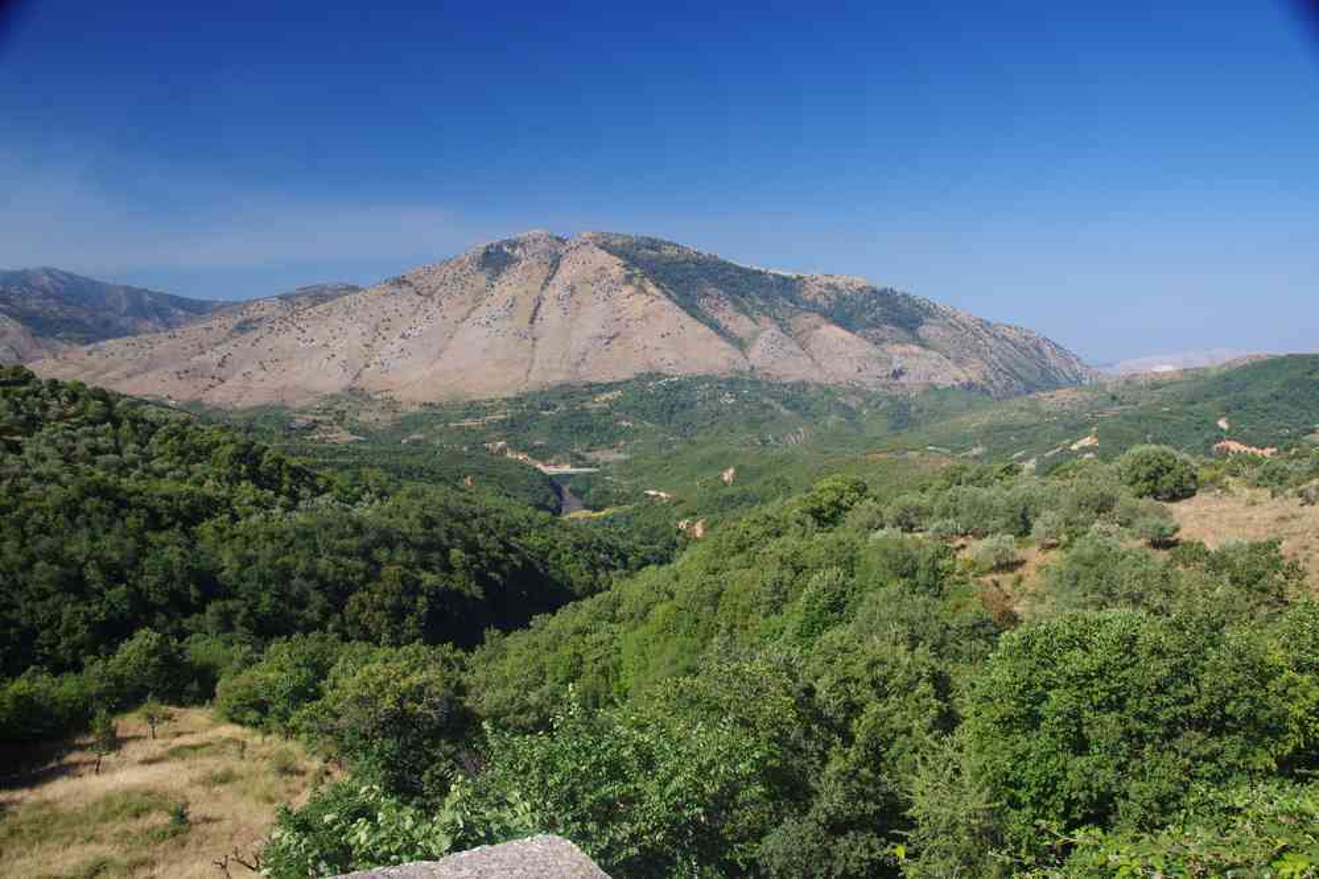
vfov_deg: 47.9
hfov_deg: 67.4
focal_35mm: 27
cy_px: 440
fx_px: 989
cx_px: 660
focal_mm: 18
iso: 200
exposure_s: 1/60
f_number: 11
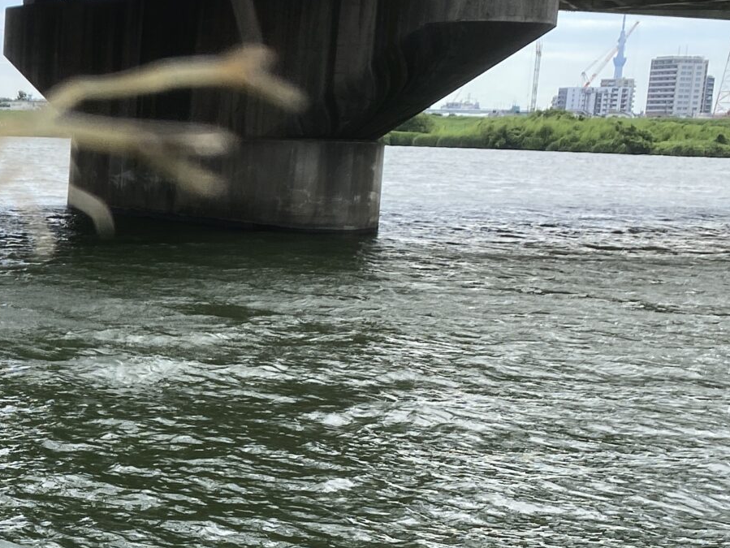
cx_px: -149
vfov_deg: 19.7
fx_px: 1561
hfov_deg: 23.9
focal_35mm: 74
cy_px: 438
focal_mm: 4.25
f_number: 1.8
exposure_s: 1/1258
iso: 32
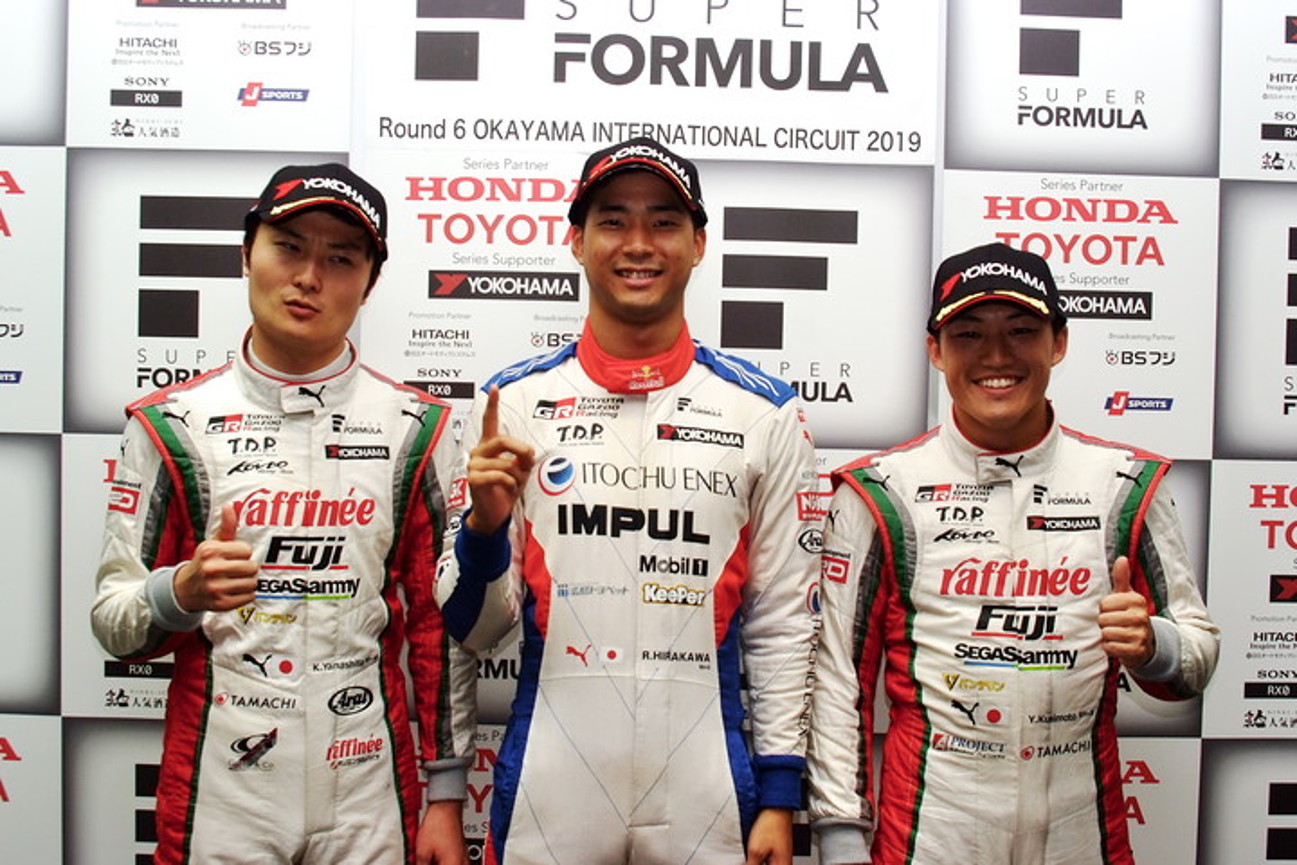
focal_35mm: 42
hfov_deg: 46.4
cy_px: 432
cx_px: 648
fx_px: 1513
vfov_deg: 31.9
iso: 400
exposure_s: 1/60
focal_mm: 28
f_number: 5.6
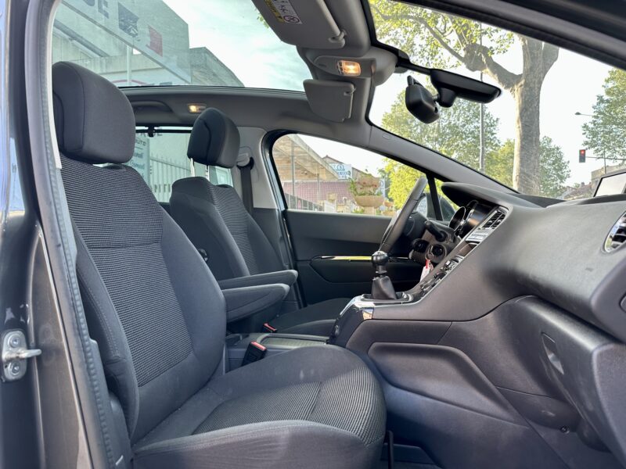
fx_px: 434
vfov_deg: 56.8
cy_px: 234
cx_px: 313
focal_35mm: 24
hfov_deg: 71.6
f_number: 1.78
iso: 64
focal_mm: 6.86
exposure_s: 1/121
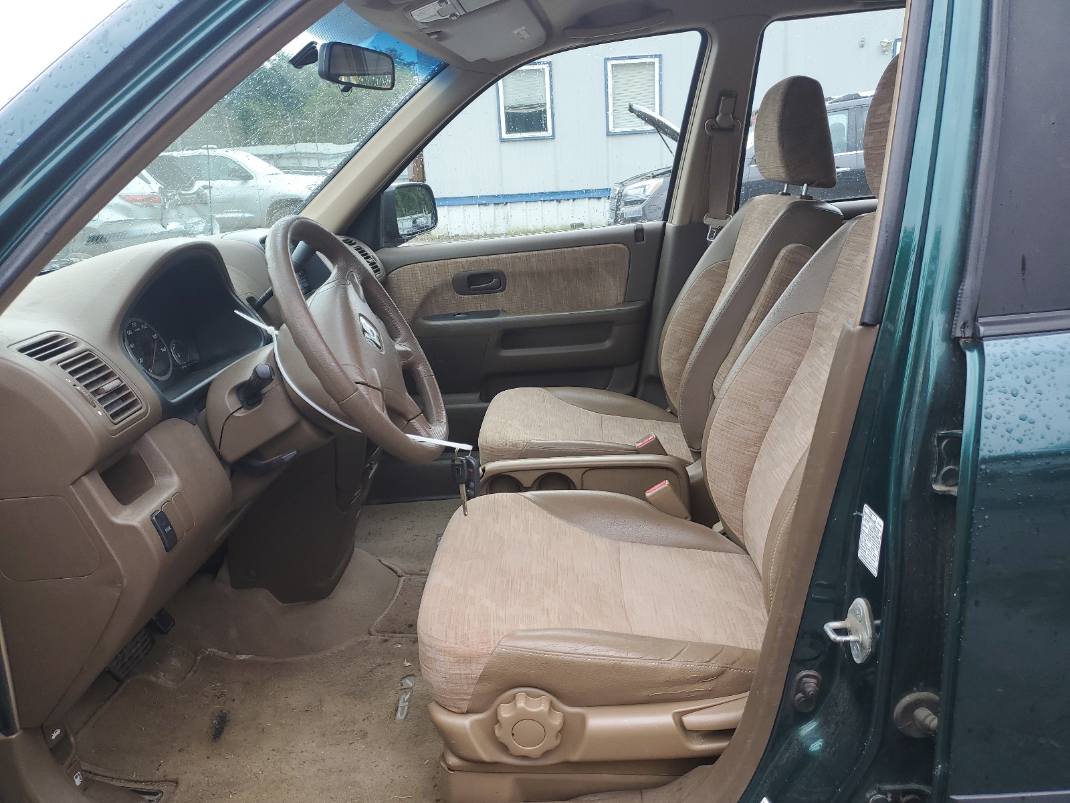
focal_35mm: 26
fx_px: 804
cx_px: 535
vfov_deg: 53.1
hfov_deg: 67.3
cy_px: 402
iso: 50
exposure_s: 1/233
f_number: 1.5
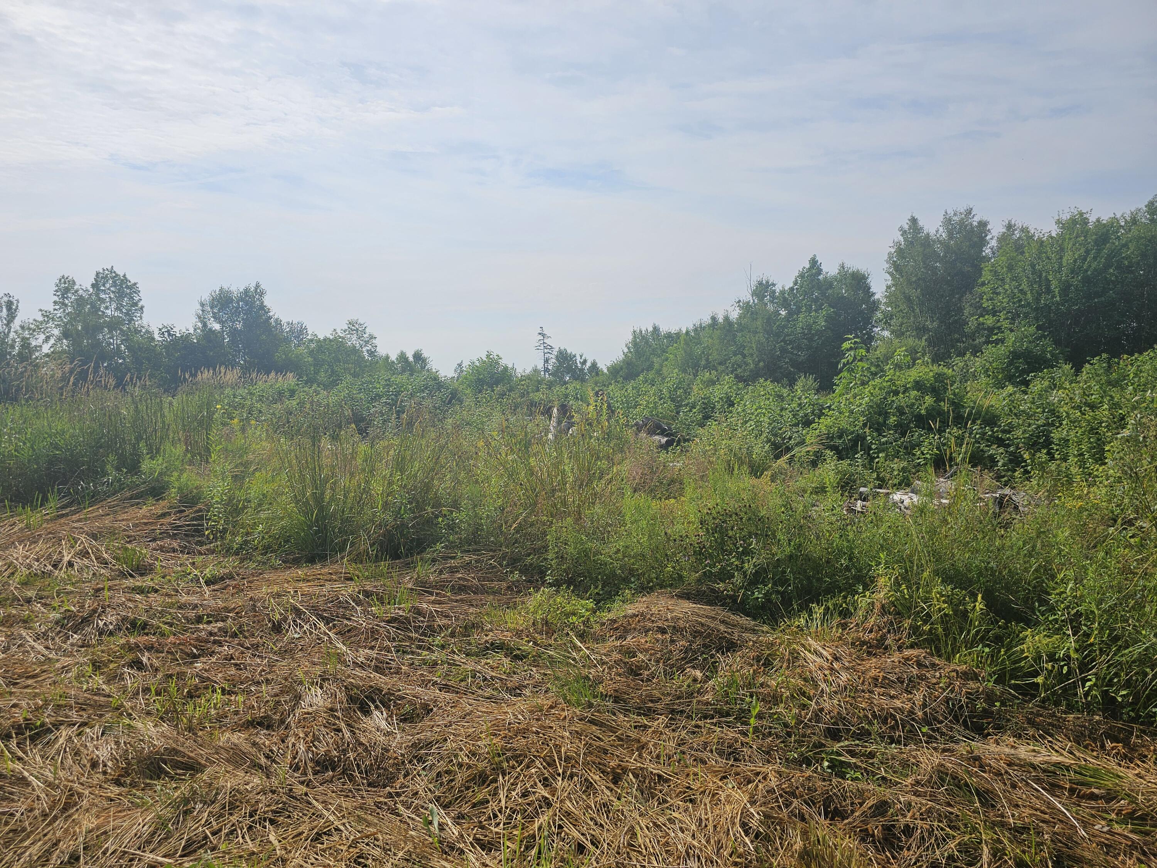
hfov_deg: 73.9
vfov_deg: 58.9
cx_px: 578
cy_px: 434
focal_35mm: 23
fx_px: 769
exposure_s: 1/1279
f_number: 1.7
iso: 10
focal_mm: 6.3
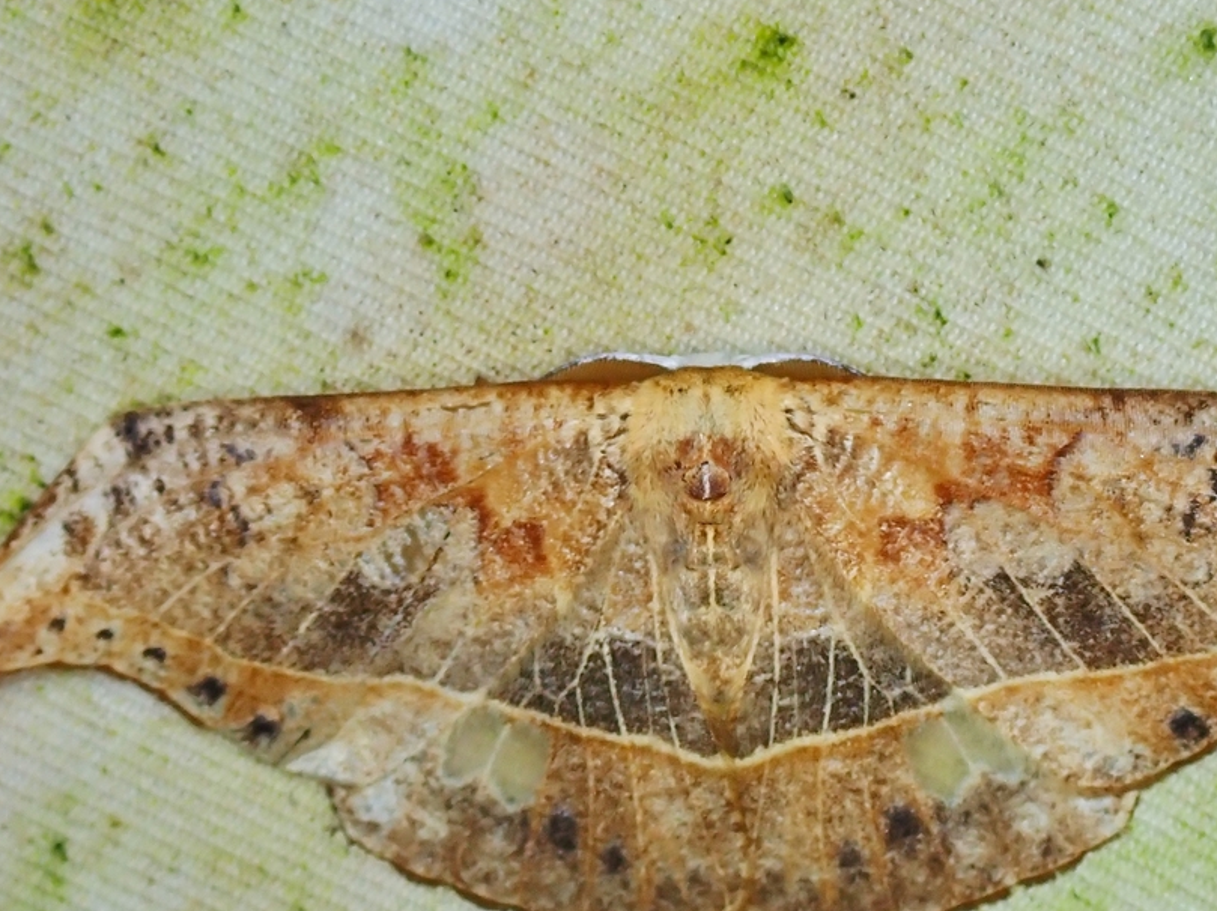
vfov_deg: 10.5
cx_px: 728
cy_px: 599
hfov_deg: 14.0
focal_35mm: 141
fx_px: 4955
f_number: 6.3
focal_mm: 18
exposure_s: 1/400
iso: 100
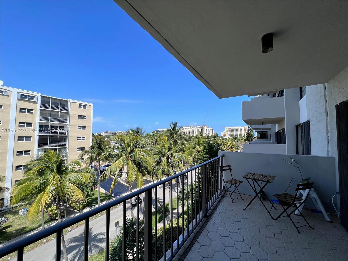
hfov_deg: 106.2
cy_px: 130
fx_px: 131
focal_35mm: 13
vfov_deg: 89.9
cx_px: 174
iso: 32
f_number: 1.8
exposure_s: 1/1727
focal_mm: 1.57
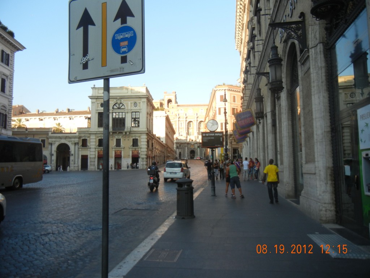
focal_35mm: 30
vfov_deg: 46.8
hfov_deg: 60.0
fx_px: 321
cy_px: 139
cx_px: 185
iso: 160
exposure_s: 1/288
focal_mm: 5.4
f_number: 3.5
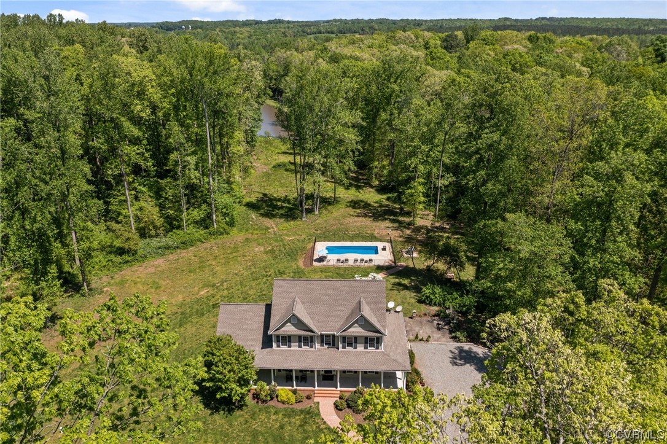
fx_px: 519
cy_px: 222
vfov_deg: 46.4
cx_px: 334
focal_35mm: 28
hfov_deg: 65.5
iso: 100
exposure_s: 1/240
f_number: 5
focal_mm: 10.26
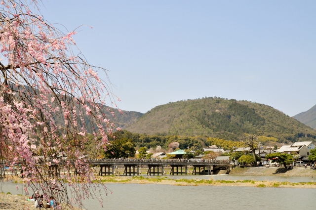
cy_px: 105
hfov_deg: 33.4
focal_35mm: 60
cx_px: 158
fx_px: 526
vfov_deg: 22.6
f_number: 9
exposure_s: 1/320
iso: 200
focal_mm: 40
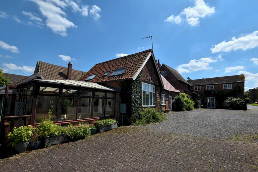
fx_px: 118
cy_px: 86
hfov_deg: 95.0
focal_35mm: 16
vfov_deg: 72.1
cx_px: 129
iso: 100
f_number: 9
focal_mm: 11
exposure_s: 1/320
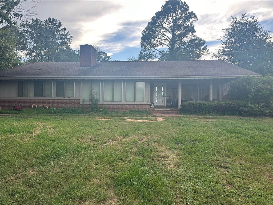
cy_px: 102
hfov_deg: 71.6
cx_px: 136
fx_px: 189
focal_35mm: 24
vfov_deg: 56.8
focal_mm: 6.86
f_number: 1.78
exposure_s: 1/1019
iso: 80
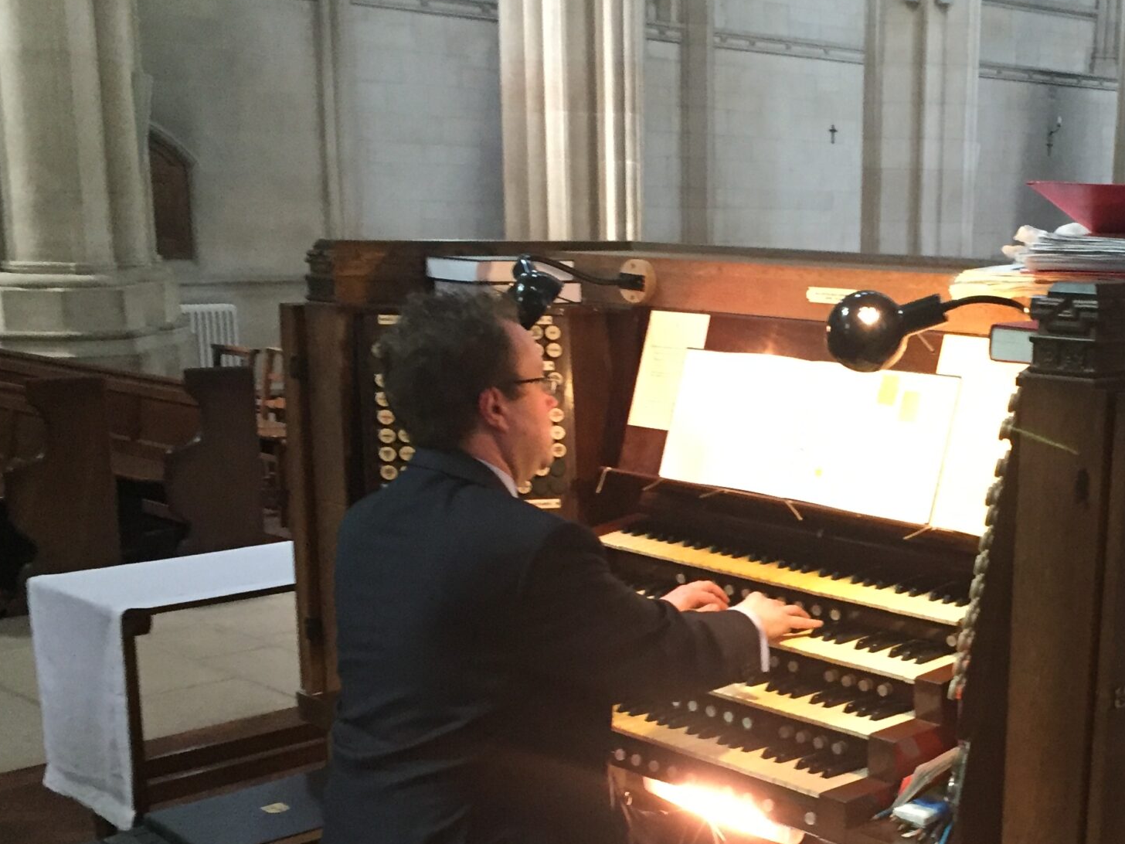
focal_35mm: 51
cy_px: 619
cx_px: 892
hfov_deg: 36.3
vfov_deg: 28.2
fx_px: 1657
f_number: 2.2
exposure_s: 1/25
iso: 250
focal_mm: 4.15
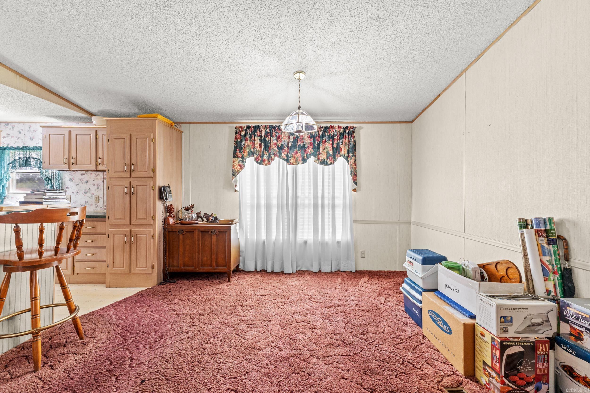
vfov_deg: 77.3
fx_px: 246
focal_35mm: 15
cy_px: 196
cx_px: 295
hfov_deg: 100.4
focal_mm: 10
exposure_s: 1
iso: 200
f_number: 9
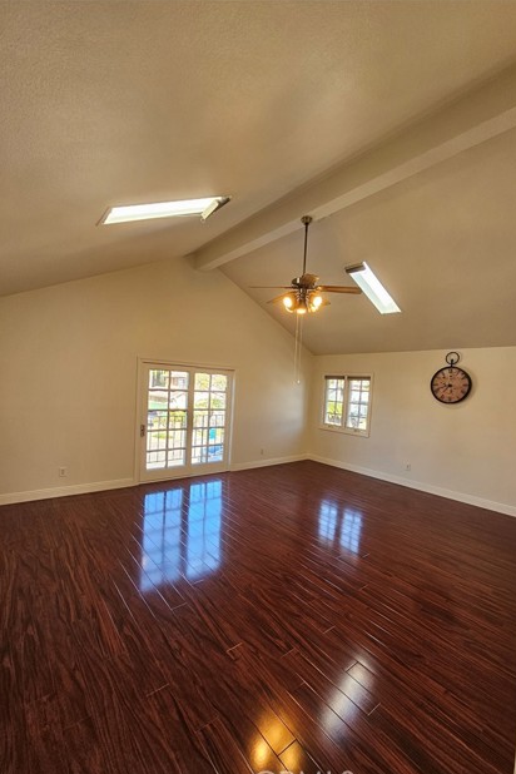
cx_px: 271
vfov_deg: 104.2
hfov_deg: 81.2
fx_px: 301
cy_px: 400
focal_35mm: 14
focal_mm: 2.2
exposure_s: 1/60
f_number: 2.2
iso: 64
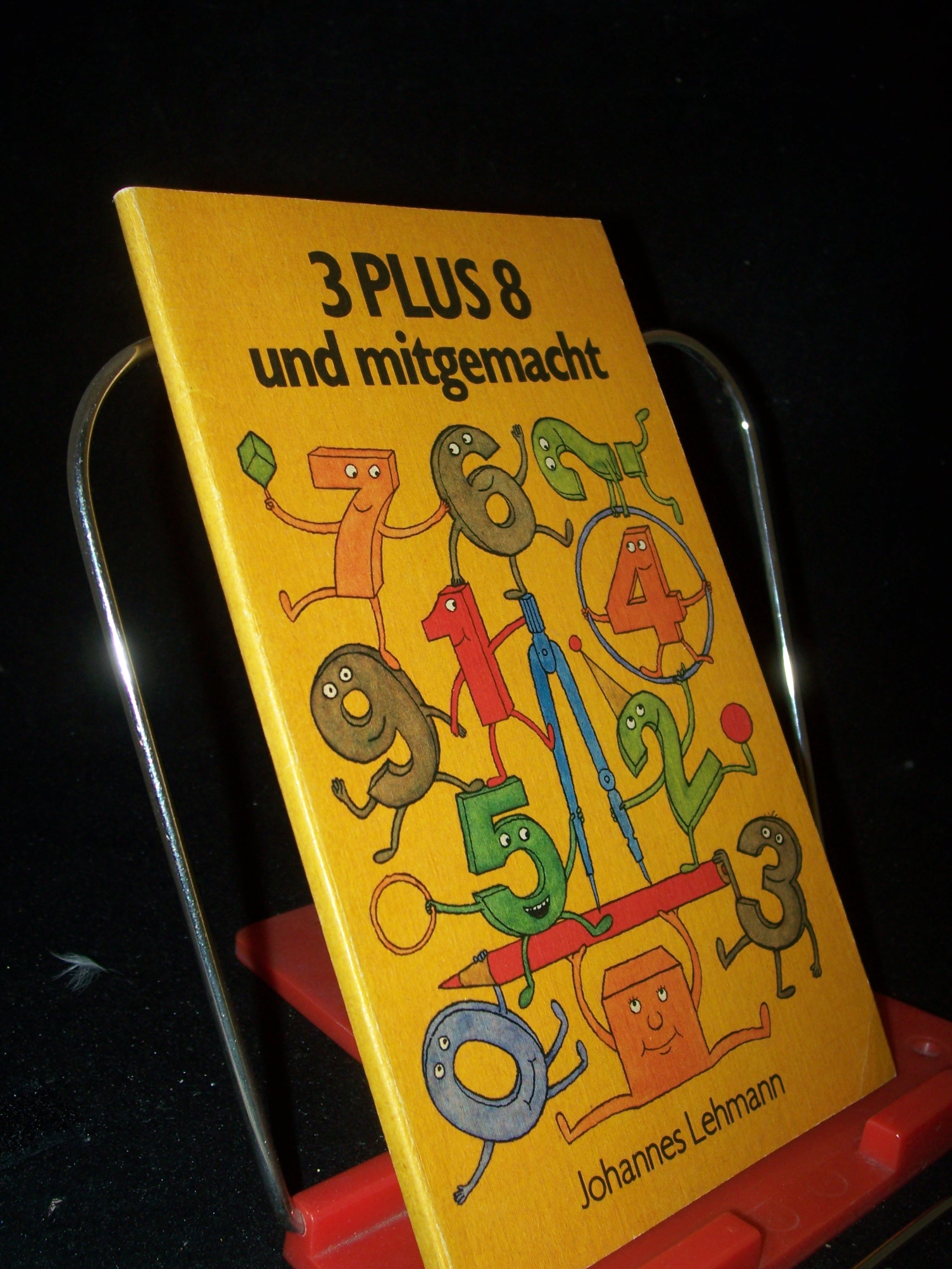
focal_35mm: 42
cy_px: 634
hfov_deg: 34.3
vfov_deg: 44.8
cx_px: 476
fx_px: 1540
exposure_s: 1/60
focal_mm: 7
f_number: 2.8
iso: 80
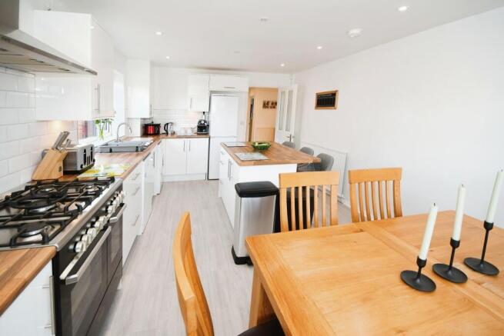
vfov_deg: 77.4
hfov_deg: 100.4
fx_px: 210
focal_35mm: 15
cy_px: 168
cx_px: 252
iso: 800
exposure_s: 1/100
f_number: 7.1
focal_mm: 10
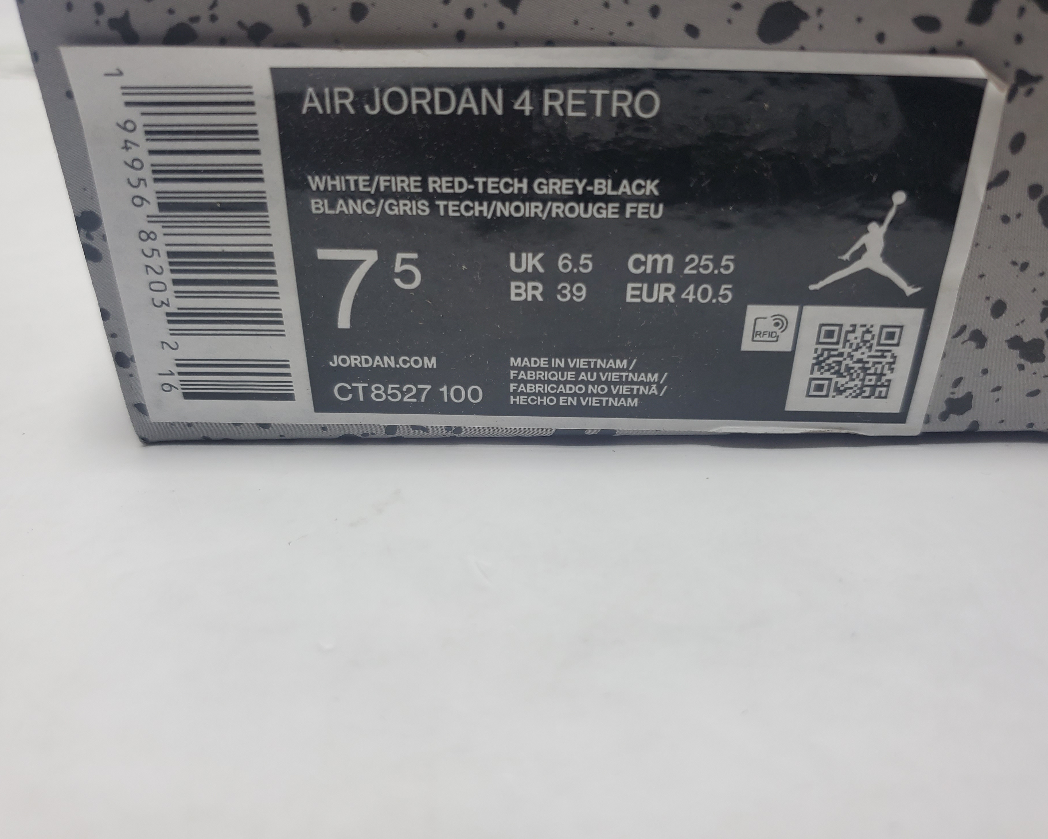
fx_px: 869
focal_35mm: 28
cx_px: 556
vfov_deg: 51.5
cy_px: 410
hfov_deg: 62.2
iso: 50
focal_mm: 4.3
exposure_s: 1/455
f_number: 1.5
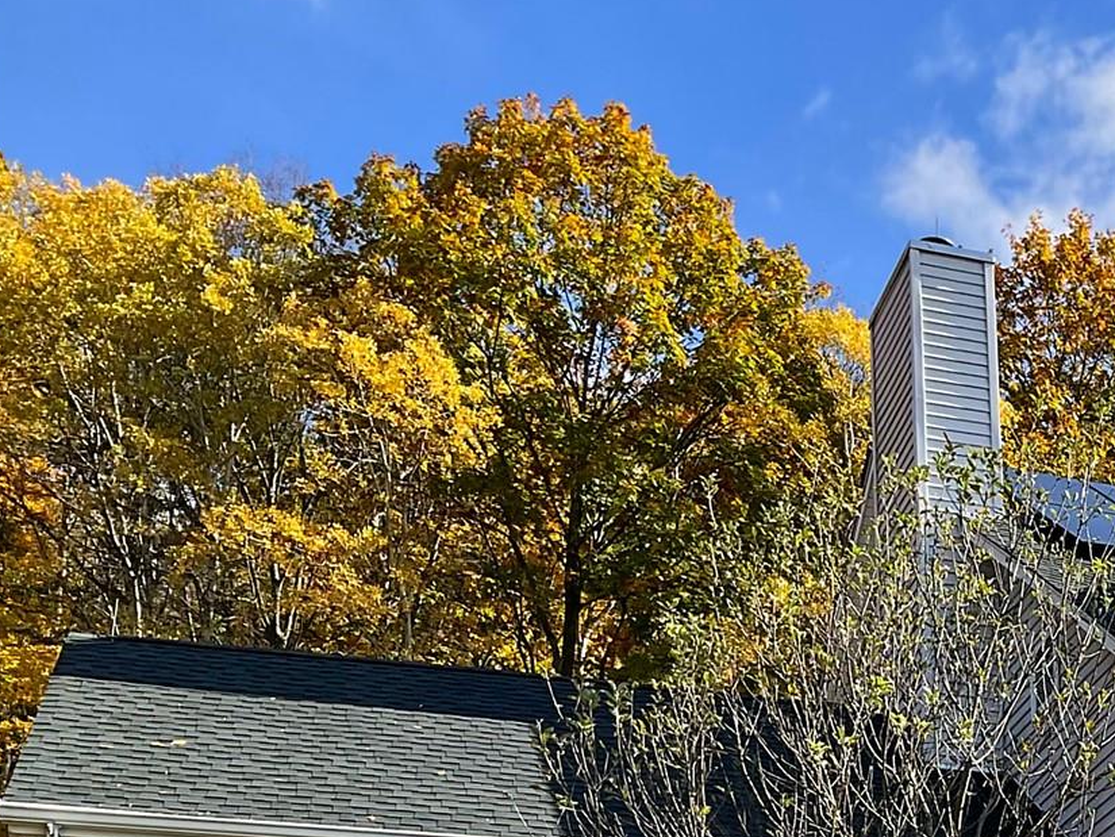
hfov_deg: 24.3
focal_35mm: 72
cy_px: 986
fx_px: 2319
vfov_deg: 19.3
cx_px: 1368
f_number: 1.8
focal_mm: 3
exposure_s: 1/1121
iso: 16
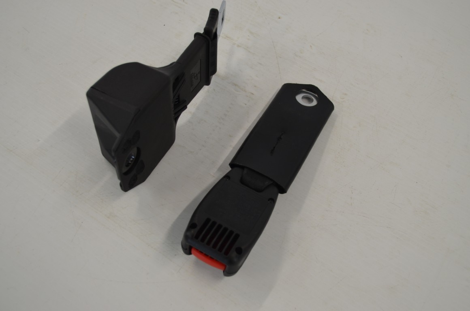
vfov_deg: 34.1
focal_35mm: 39
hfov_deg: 49.6
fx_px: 508
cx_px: 235
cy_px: 156
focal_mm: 26
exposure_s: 1/100
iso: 400
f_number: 5
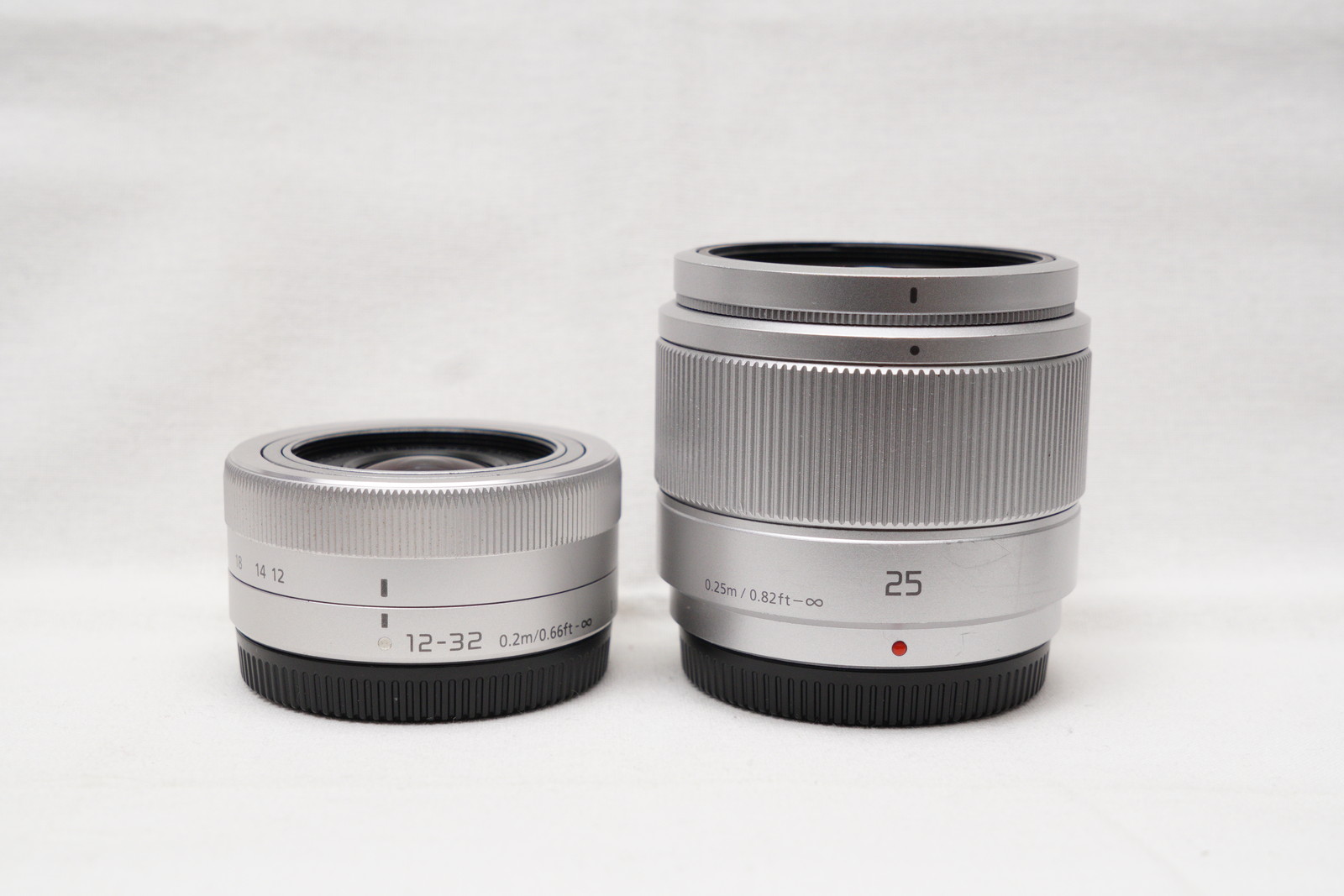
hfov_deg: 37.8
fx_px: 1960
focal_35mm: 52
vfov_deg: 25.8
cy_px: 448
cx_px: 672
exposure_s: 1/60
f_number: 8
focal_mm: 35
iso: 800
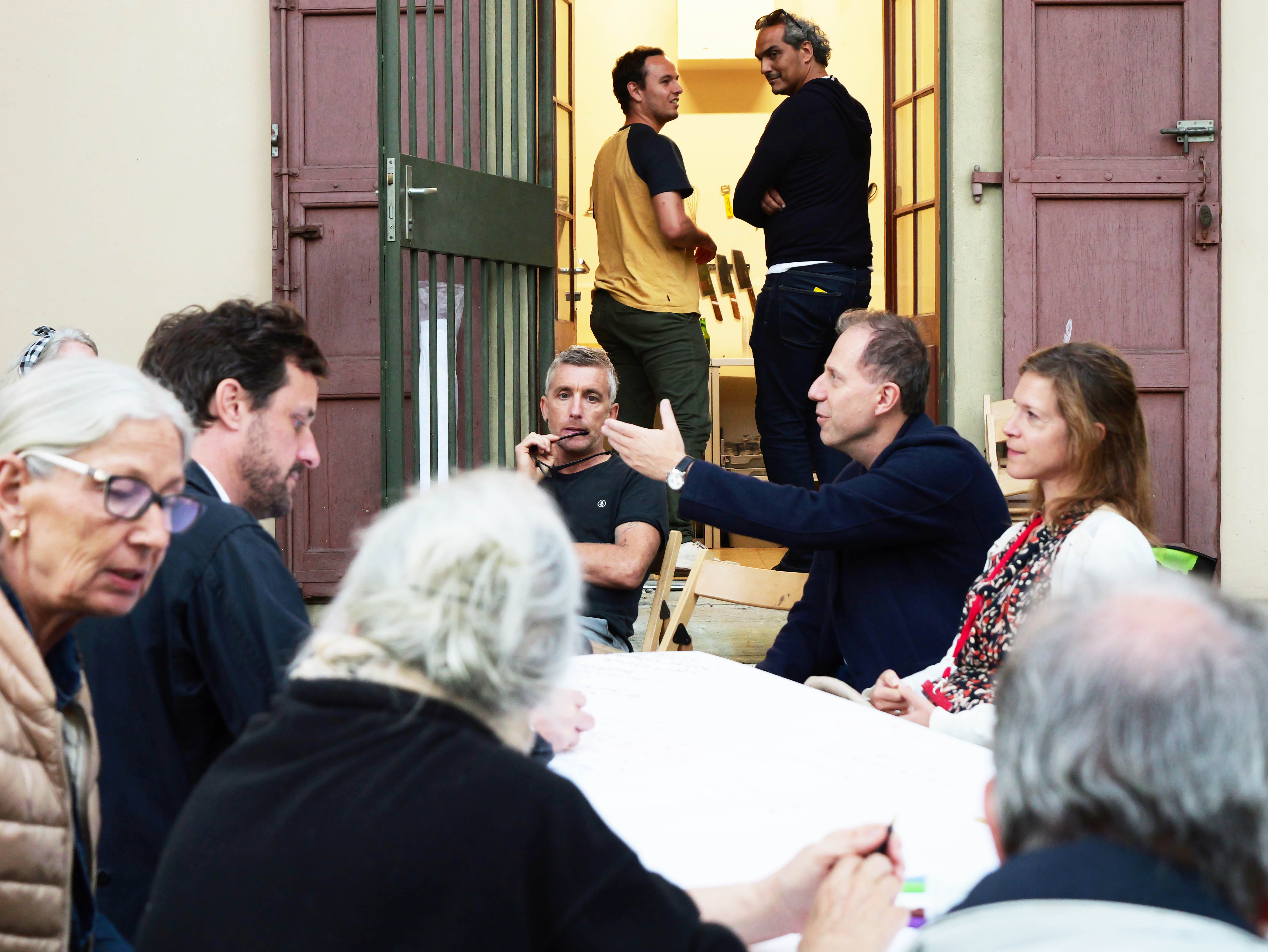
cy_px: 476
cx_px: 634
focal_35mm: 68
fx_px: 2492
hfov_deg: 28.6
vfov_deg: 21.6
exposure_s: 1/60
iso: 800
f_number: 3.9
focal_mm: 34
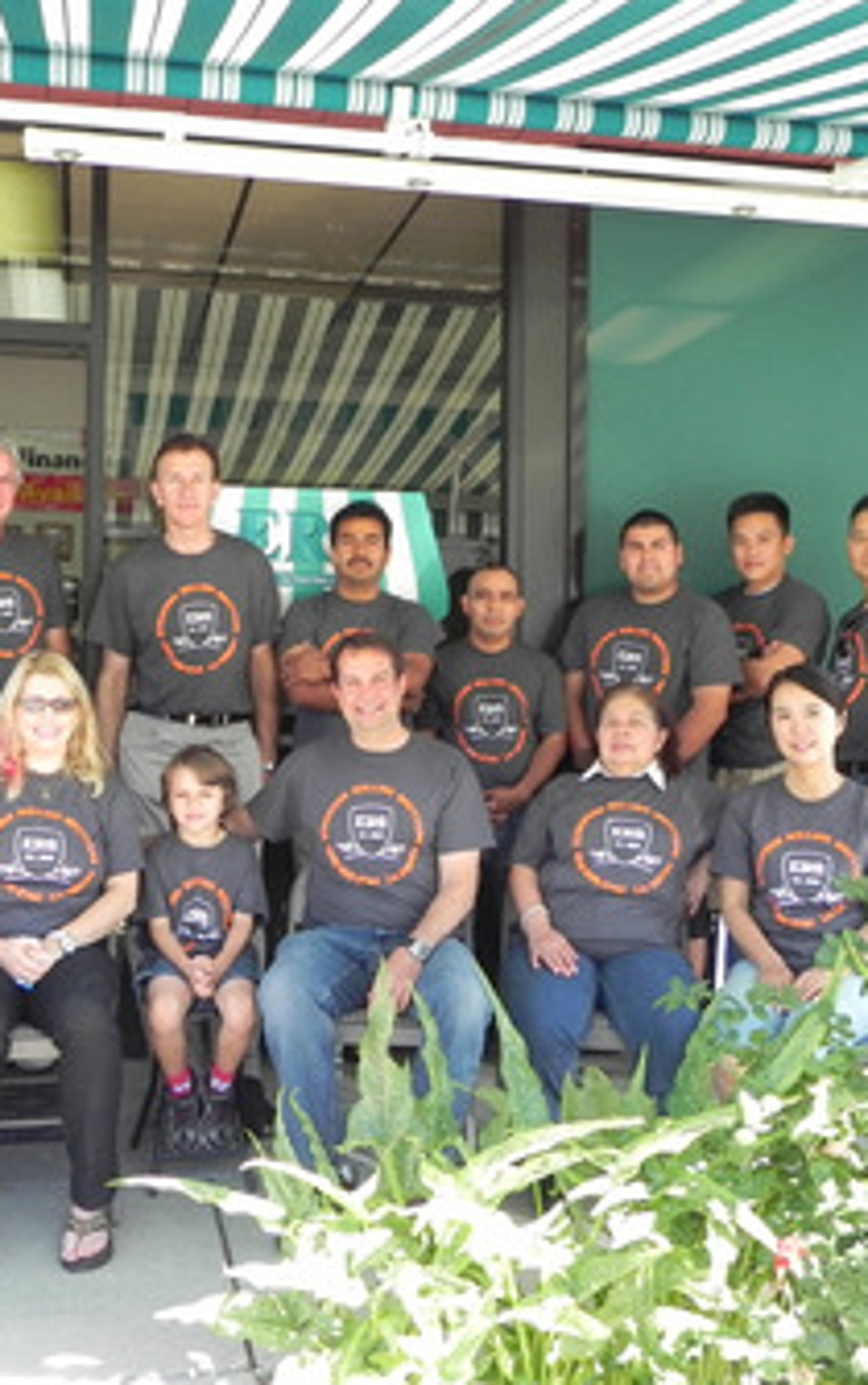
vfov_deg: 52.7
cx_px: 351
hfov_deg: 34.4
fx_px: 1397
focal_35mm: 37
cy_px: 690
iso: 160
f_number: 3.5
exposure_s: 1/98.1
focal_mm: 4.6
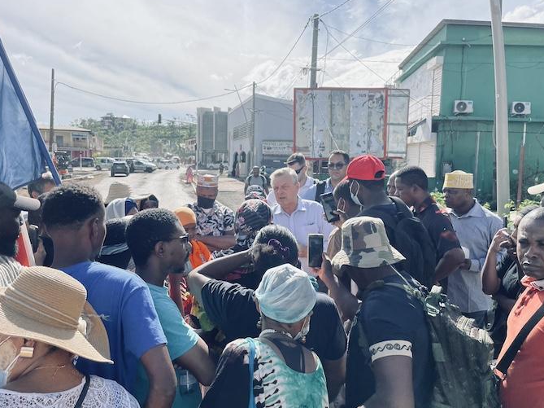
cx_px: 273
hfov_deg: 63.5
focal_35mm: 28
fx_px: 440
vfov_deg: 49.7
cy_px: 198
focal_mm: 4.2
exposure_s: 1/4132
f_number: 1.6
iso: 32
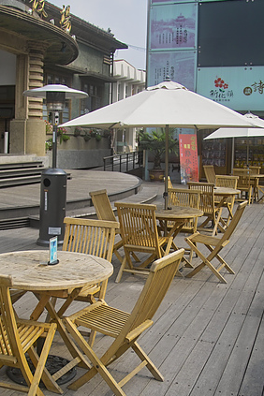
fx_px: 484
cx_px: 89
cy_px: 174
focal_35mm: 44
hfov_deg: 30.3
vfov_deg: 44.4
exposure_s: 1/500
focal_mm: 18
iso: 100
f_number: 4.5
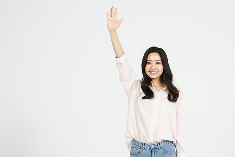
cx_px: 118
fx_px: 686
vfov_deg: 13.1
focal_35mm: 105
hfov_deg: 19.4
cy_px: 78
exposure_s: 1/125
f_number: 14
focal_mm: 105
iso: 100
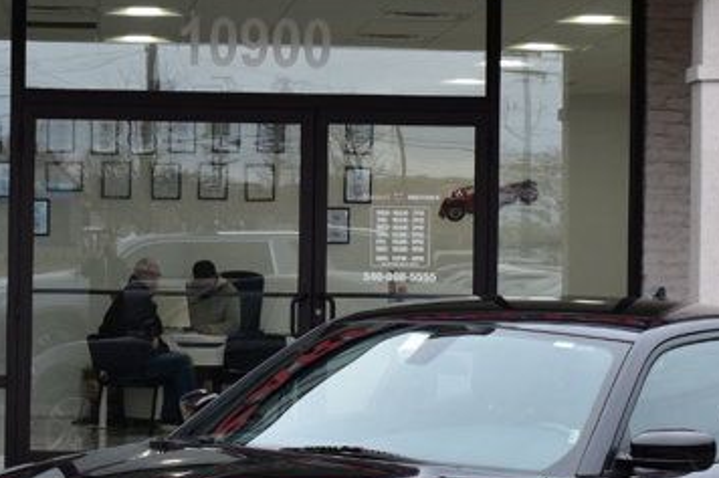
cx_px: 279
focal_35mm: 138
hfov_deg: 14.9
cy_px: 254
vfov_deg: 9.9
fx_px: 2755
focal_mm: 32
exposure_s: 1/80
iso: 400
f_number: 8
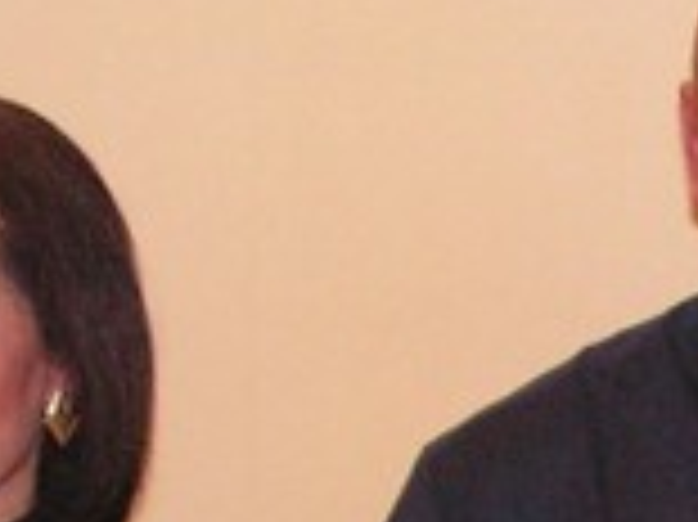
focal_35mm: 227
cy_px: 765
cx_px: 914
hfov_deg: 8.6
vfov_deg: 6.5
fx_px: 4574
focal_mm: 7.4
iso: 200
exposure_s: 1/40
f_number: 3.2
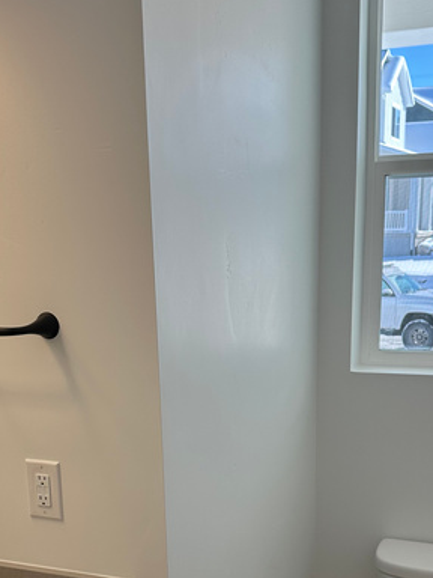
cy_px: 435
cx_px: 224
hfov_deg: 30.3
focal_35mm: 48
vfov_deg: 38.6
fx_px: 801
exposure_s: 1/745
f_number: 1.78
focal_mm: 6.86
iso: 80
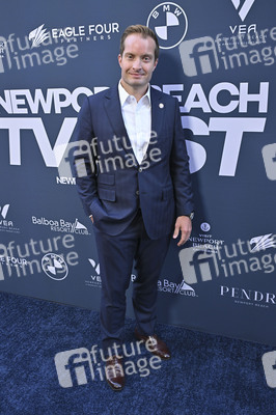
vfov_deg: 55.8
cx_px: 138
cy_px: 208
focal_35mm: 34
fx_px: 392
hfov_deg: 38.8
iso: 1600
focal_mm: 34
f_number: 6.3
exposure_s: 1/320
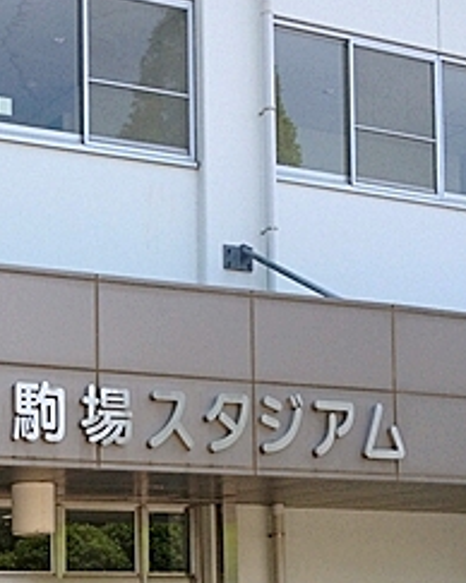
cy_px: 518
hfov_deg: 16.6
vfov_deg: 20.9
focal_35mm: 90
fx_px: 1554
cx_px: -22
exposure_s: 1/665
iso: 64
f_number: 2.4
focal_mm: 4.28
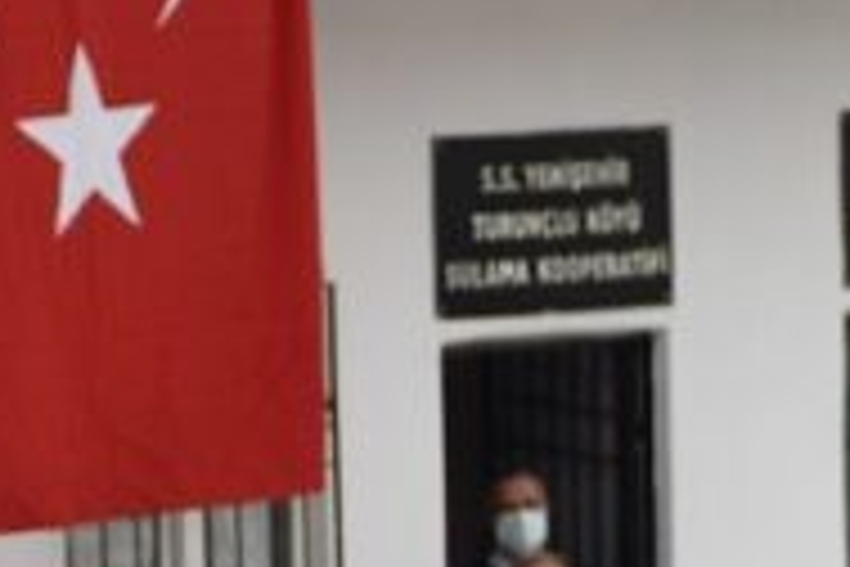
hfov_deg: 3.8
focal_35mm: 536
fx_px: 12655
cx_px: 1412
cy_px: 1123
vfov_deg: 2.6
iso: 320
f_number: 5
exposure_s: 1/250
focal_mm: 66
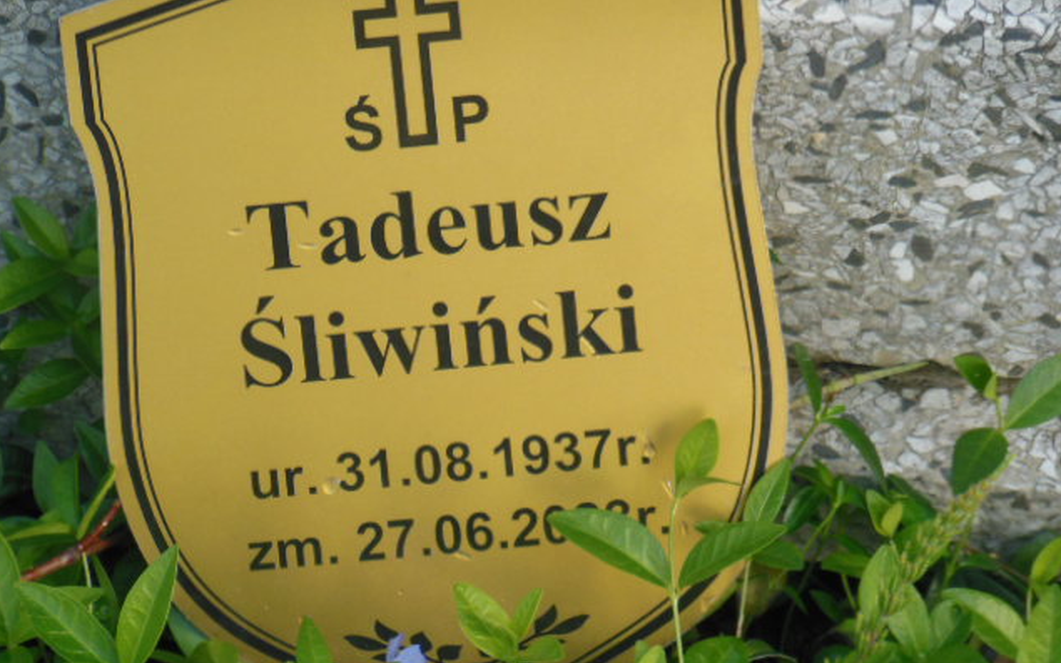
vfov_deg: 6.4
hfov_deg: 10.3
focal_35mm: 204
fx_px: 5899
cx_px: 528
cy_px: 387
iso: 320
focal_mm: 34
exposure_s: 1/250
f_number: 5.6
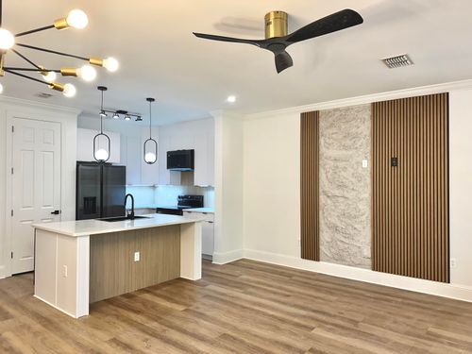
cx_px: 236
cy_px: 177
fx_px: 327
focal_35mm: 24
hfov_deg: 71.6
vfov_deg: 56.8
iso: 160
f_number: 1.78
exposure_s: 1/120
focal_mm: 6.86
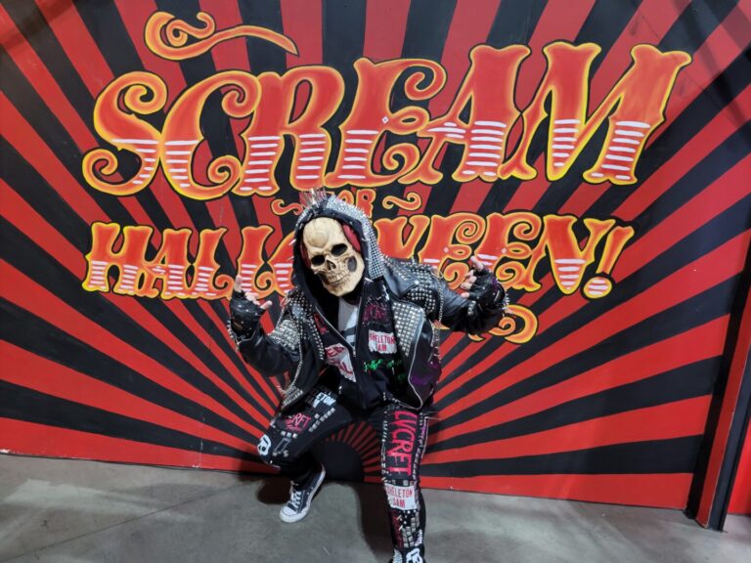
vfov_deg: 53.1
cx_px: 376
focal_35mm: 26
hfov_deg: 67.3
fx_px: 564
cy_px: 282
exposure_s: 1/43
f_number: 1.8
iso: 250
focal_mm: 5.4
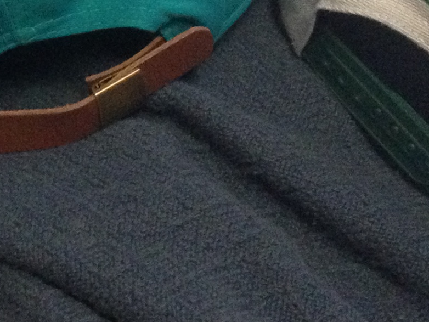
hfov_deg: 13.4
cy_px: 92
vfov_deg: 10.2
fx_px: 1810
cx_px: 22
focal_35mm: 146
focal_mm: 4.28
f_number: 2.4
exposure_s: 1/20
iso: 400
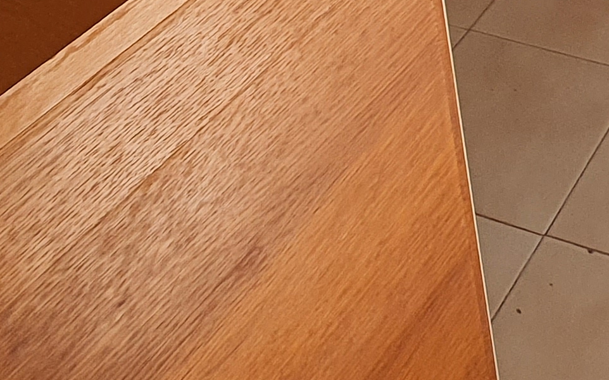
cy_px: -363
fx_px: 1095
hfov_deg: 27.0
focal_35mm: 66
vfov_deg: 15.8
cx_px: 754
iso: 50
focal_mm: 1.8
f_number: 2.2
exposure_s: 1/100
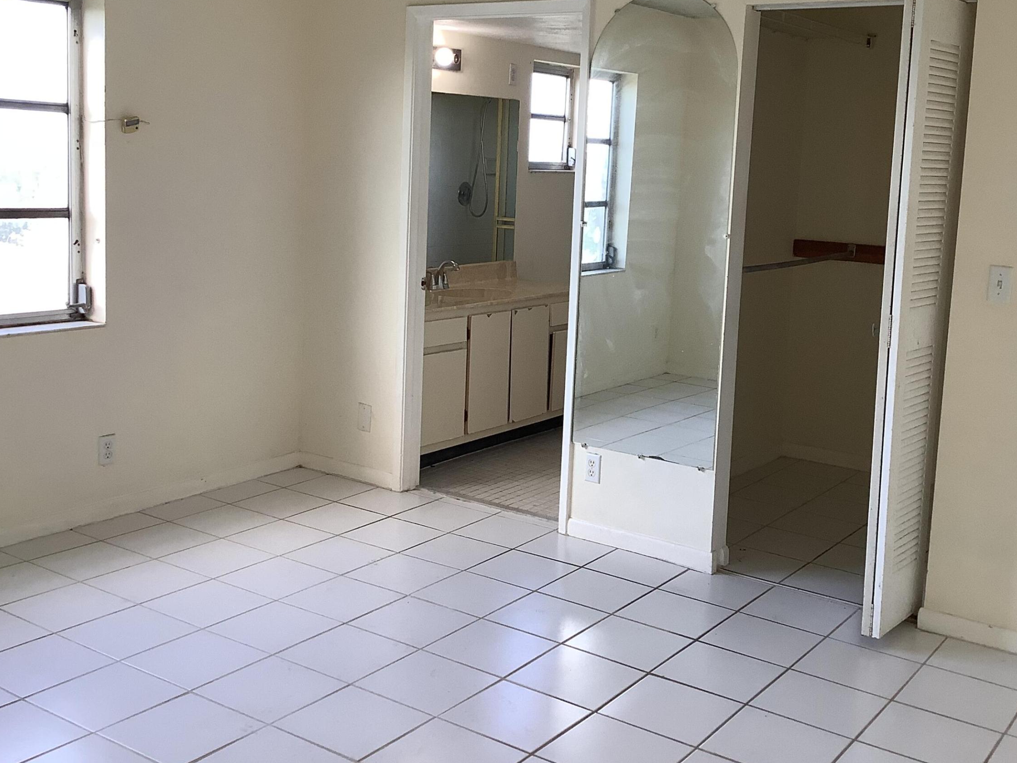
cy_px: 296
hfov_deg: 46.8
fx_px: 1175
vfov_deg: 35.8
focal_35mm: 40
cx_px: 520
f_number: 2.4
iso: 50
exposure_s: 1/60
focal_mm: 3.3
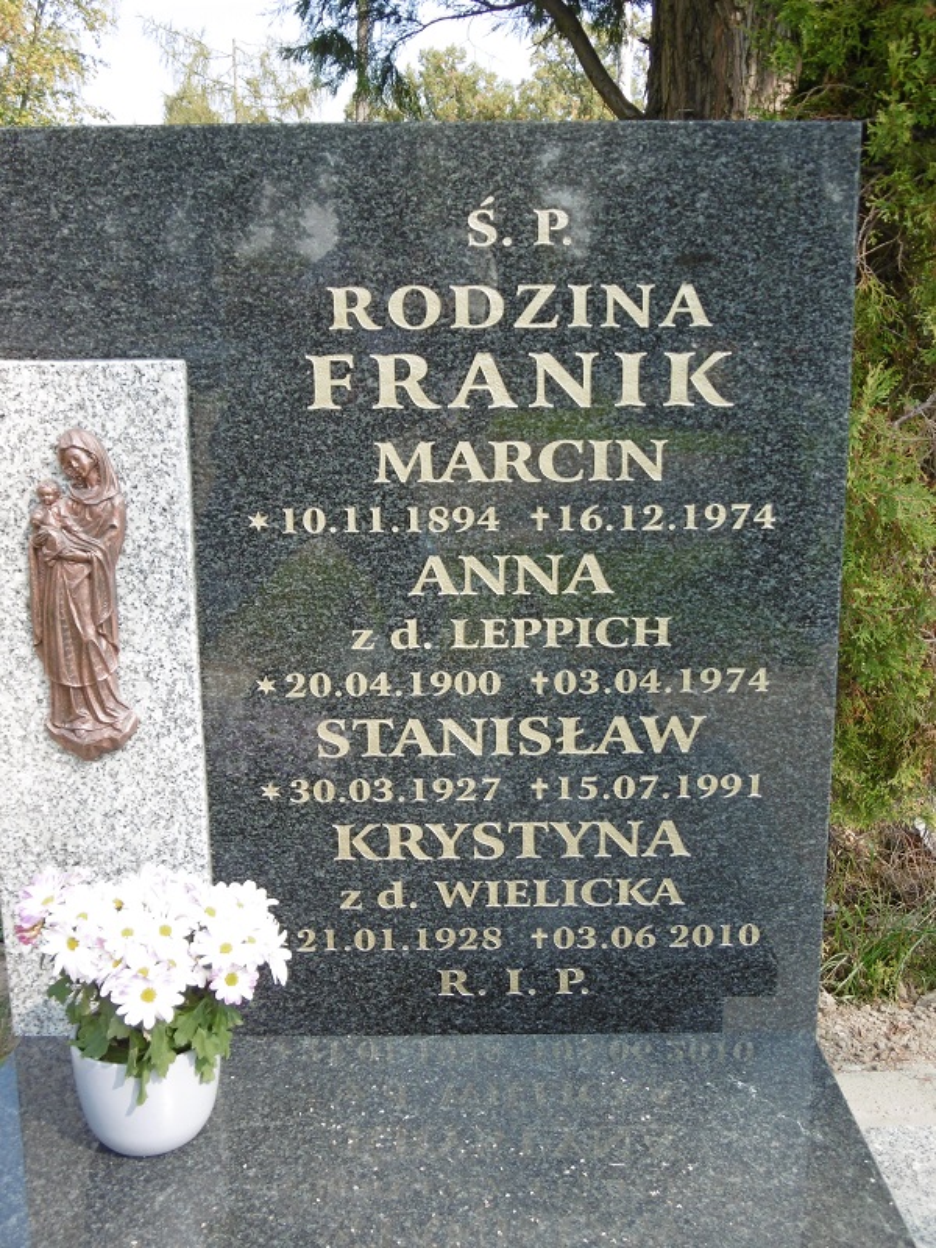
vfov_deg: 49.0
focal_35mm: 38
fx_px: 1370
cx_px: 468
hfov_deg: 37.7
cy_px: 624
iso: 100
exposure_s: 1/250
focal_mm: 6.8
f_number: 3.7
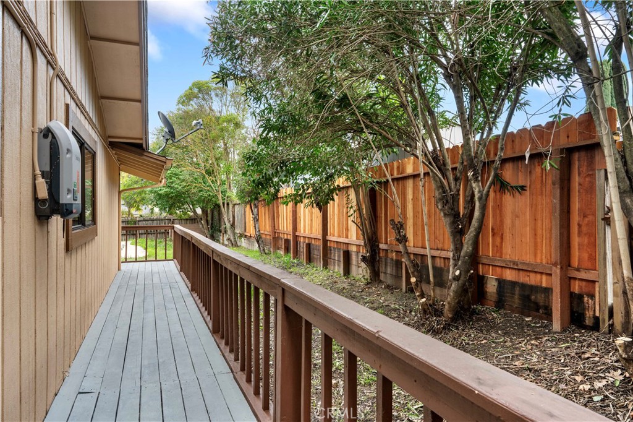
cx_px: 316
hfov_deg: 73.8
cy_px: 211
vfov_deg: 53.1
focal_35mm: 24
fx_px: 422
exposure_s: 1/20
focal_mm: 24
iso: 640
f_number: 10
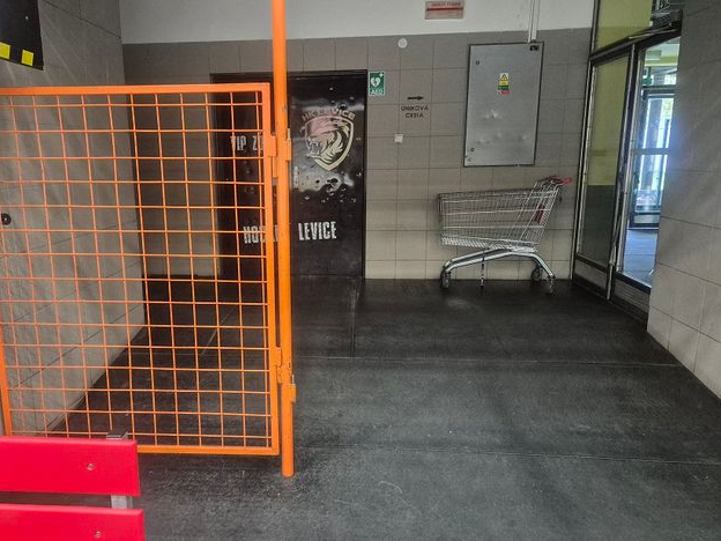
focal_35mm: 28
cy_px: 283
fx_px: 583
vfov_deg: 49.7
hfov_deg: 63.1
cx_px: 305
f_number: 1.8
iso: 1600
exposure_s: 1/100
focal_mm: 5.4
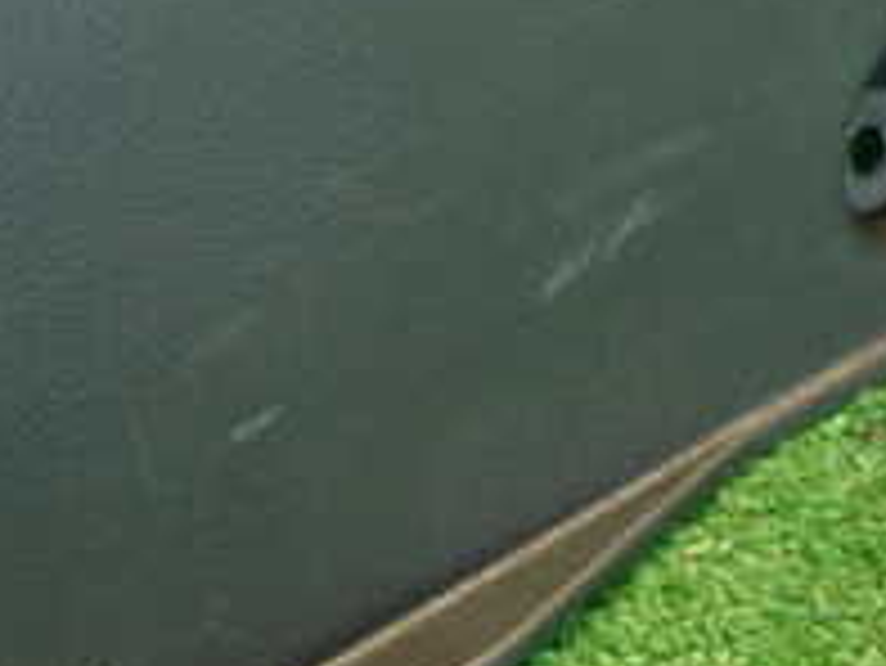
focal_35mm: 76
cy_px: 590
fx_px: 1946
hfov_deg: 21.8
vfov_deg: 19.1
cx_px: -400
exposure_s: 1/30
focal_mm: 4.5
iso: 400
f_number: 2
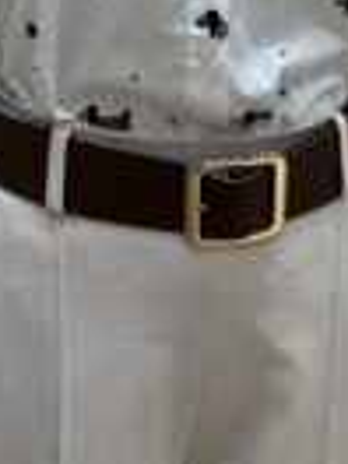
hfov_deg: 18.7
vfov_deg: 22.6
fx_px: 1059
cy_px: -102
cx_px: 165
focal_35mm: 79
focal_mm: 5.7
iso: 40
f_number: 1.5
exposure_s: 1/100
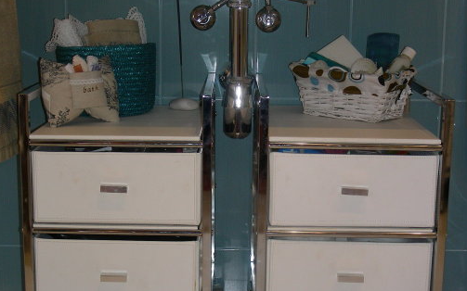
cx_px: 233
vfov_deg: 19.1
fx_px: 865
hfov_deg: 30.2
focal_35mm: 68
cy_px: 160
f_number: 3.5
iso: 50
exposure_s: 1/60.1
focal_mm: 10.5
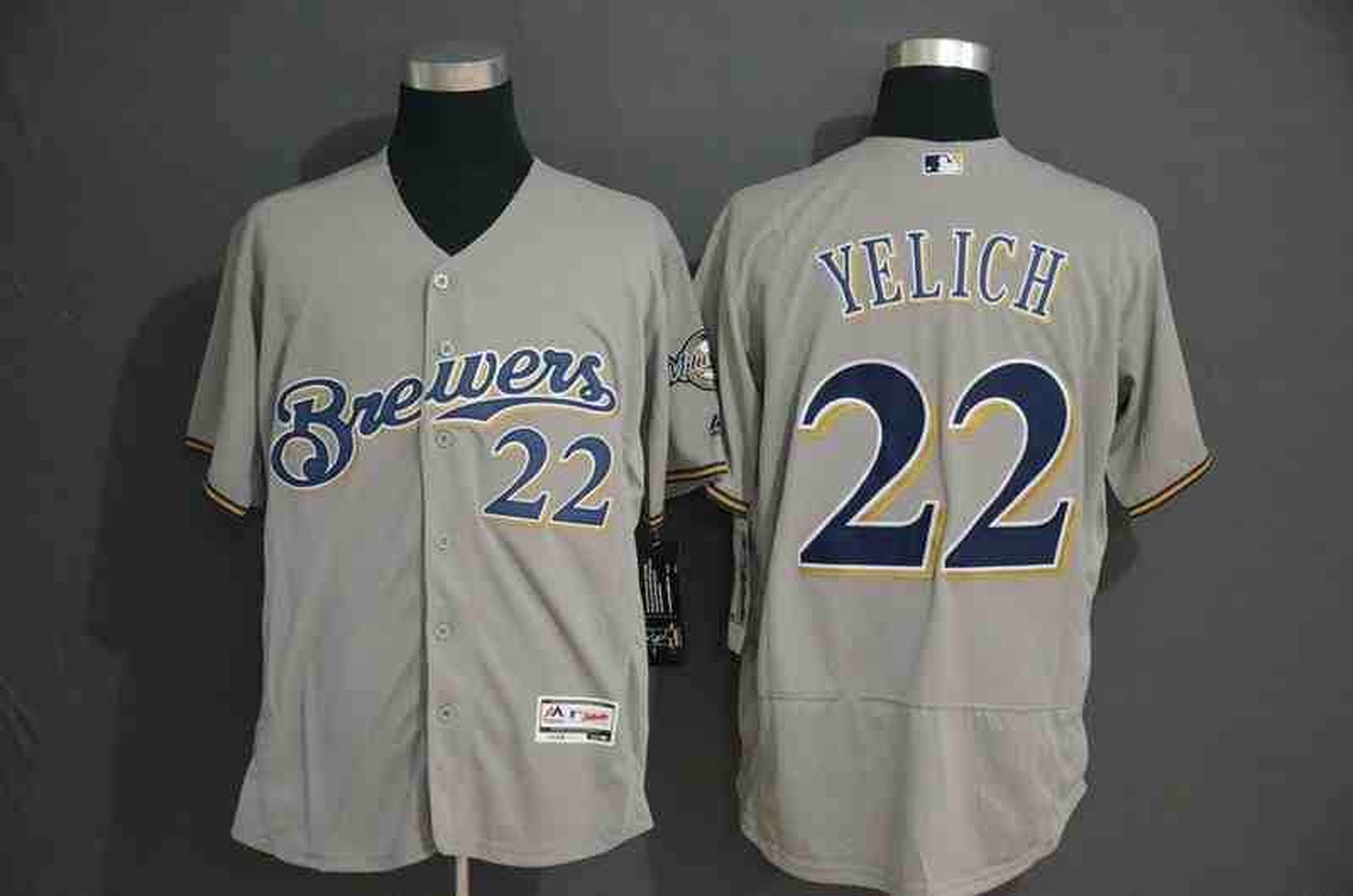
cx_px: 676
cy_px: 448
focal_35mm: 78
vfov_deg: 17.4
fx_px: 2926
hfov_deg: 26.0
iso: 4000
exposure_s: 1/30
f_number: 4.8
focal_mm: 52
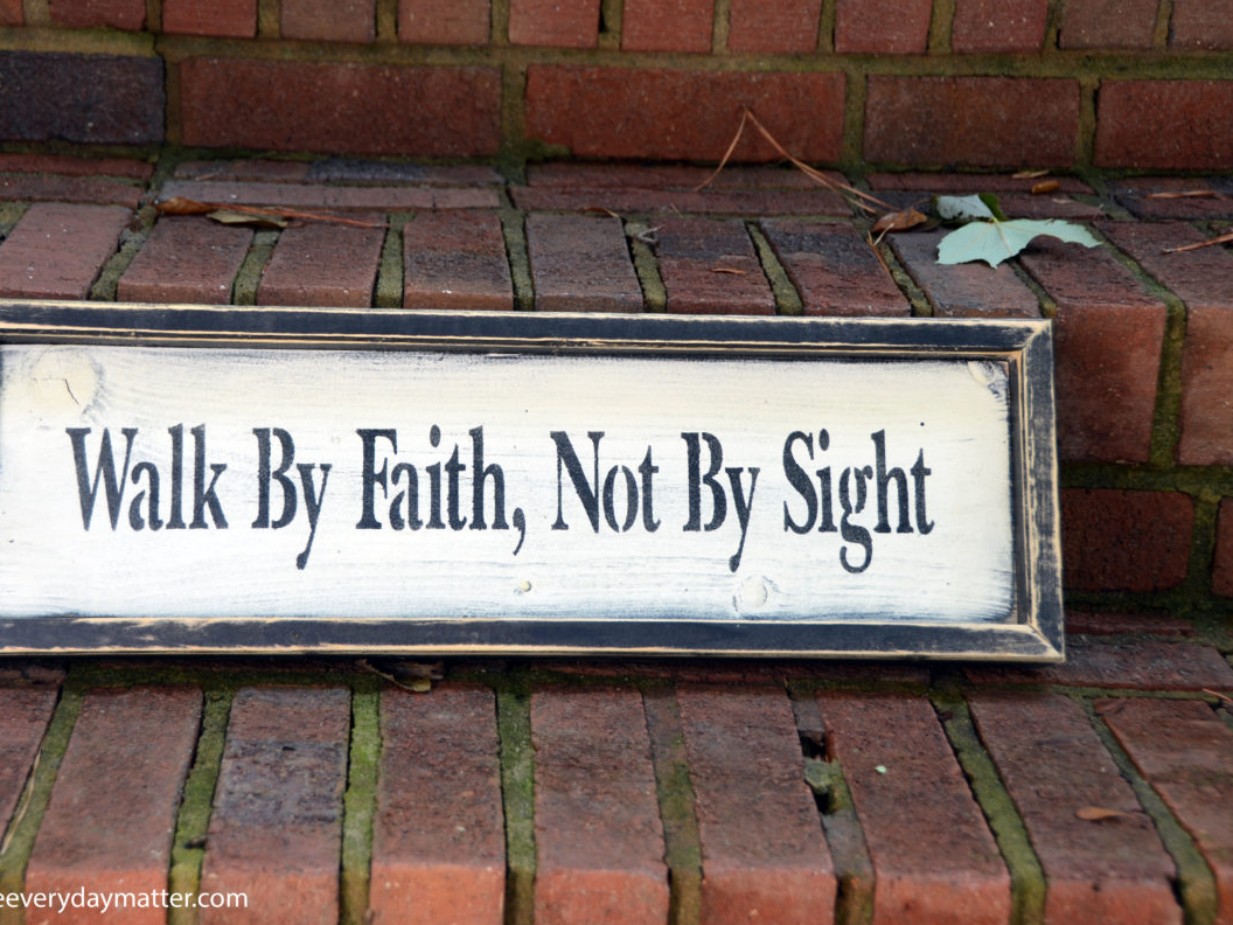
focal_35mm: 72
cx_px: 548
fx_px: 2565
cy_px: 463
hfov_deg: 27.0
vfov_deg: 20.4
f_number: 5.6
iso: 100
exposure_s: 1/30
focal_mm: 44
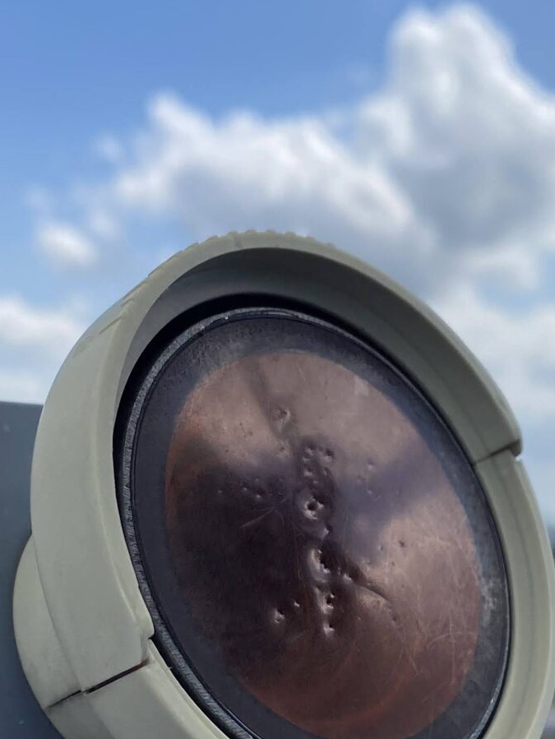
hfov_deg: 19.9
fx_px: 1581
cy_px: 706
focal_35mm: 74
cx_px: 265
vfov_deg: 25.3
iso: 32
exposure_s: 1/2890
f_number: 1.8
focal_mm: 4.25
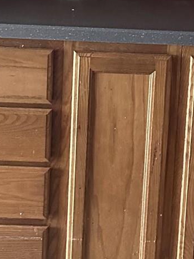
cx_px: 100
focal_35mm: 119
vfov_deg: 16.5
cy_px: 72
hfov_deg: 12.5
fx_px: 889
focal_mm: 6.86
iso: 1000
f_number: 1.78
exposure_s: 1/47
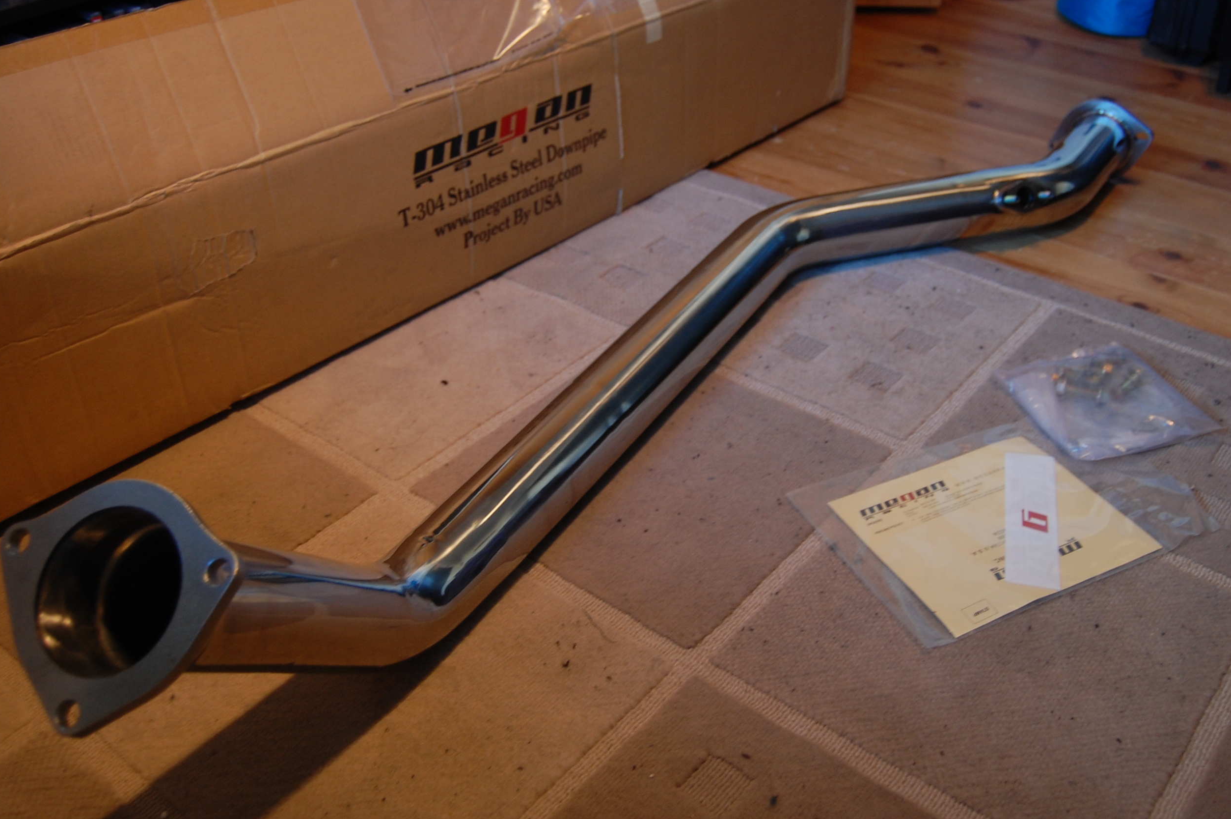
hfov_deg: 53.1
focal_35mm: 36
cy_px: 336
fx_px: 1230
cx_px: 661
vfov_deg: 36.7
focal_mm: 20
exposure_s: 1/15
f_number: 3.8
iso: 400
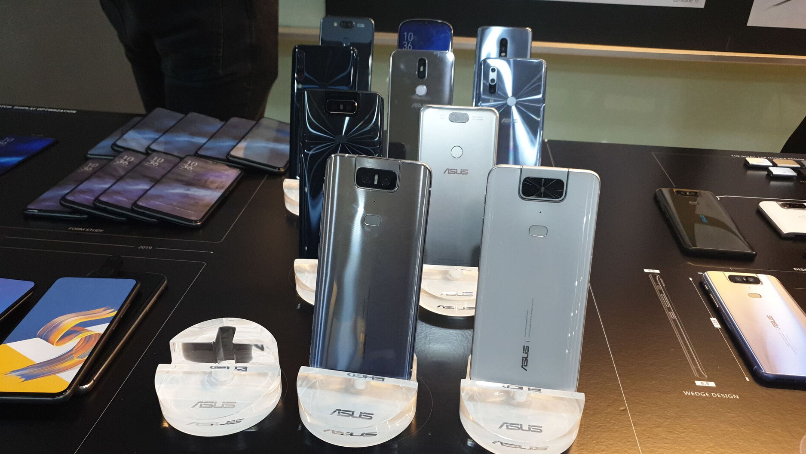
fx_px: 620
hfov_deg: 66.1
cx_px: 404
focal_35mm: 29
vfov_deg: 40.0
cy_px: 272
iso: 250
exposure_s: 1/60
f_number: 1.5
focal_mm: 4.3
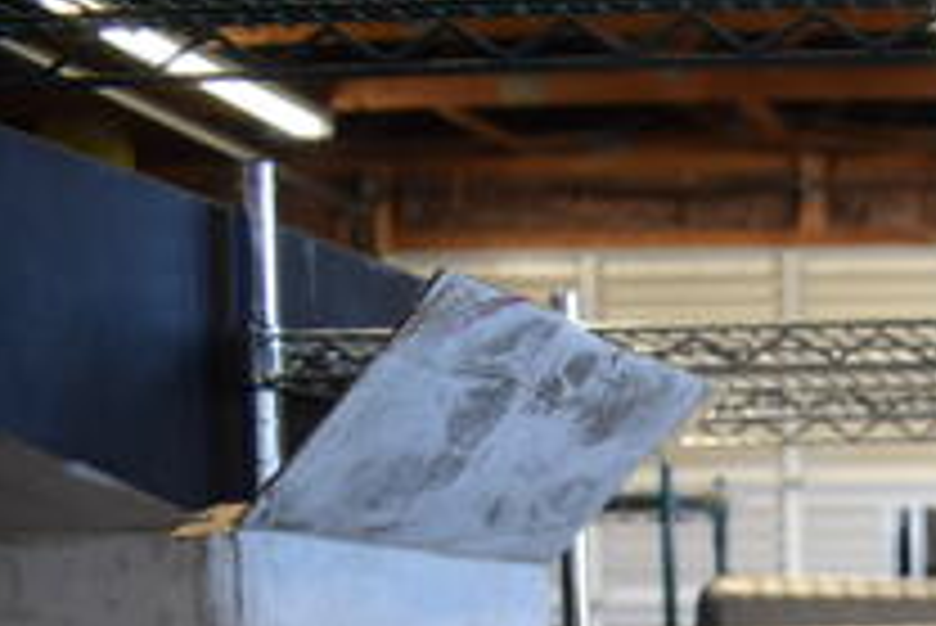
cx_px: 1364
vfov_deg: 16.3
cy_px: 833
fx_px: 2055
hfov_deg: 21.8
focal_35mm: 79
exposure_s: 1/125
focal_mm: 18
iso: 800
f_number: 3.5
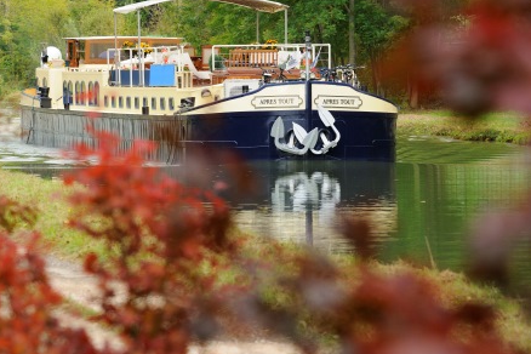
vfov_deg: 4.7
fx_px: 4277
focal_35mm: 290
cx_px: 249
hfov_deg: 7.1
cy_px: 176
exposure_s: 1/400
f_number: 5
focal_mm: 170
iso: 400
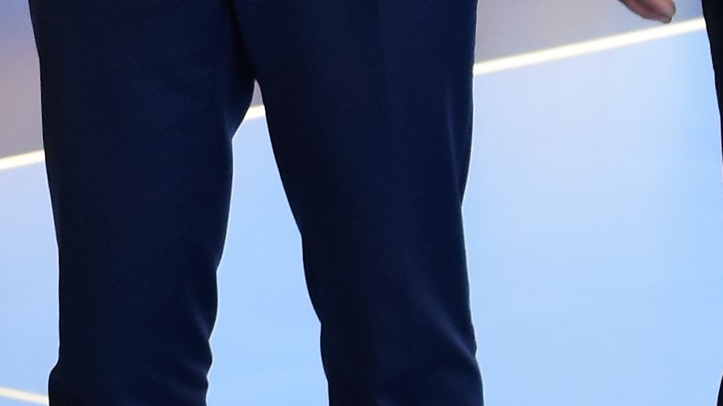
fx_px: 4504
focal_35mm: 235
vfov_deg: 5.1
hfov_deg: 8.7
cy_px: -441
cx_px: -690
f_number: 4
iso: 800
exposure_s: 1/60
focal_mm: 24
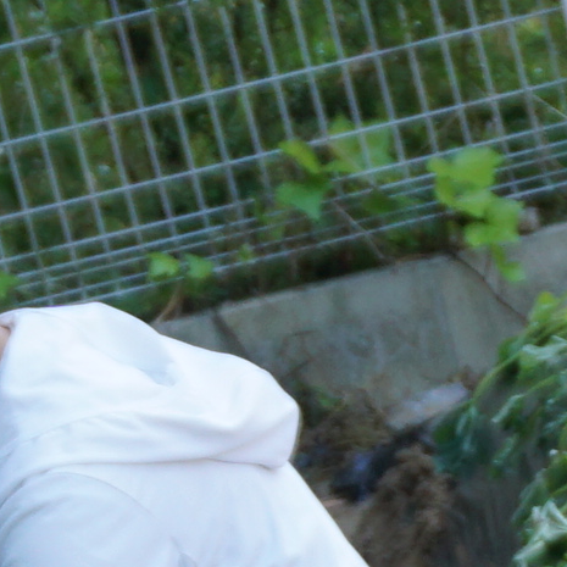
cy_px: 1239
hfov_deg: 5.0
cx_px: 996
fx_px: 6468
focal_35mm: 349
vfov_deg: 4.9
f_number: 5
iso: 200
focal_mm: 30
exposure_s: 1/160
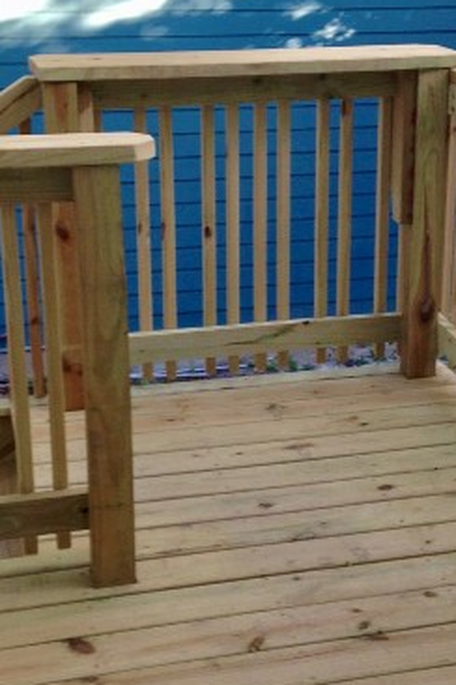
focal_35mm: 72
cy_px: 365
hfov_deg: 18.9
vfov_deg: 28.1
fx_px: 1368
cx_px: 299
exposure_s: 1/60
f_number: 2.4
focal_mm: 4.12
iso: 50
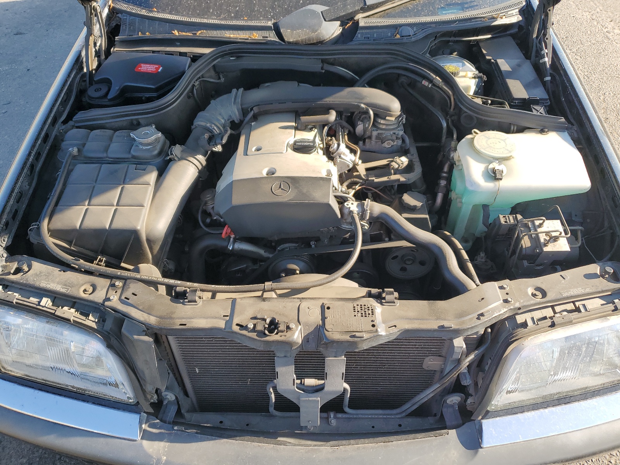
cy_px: 232
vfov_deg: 53.1
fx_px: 466
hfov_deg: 67.3
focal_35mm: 26
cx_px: 310
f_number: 1.5
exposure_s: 1/556
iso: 50
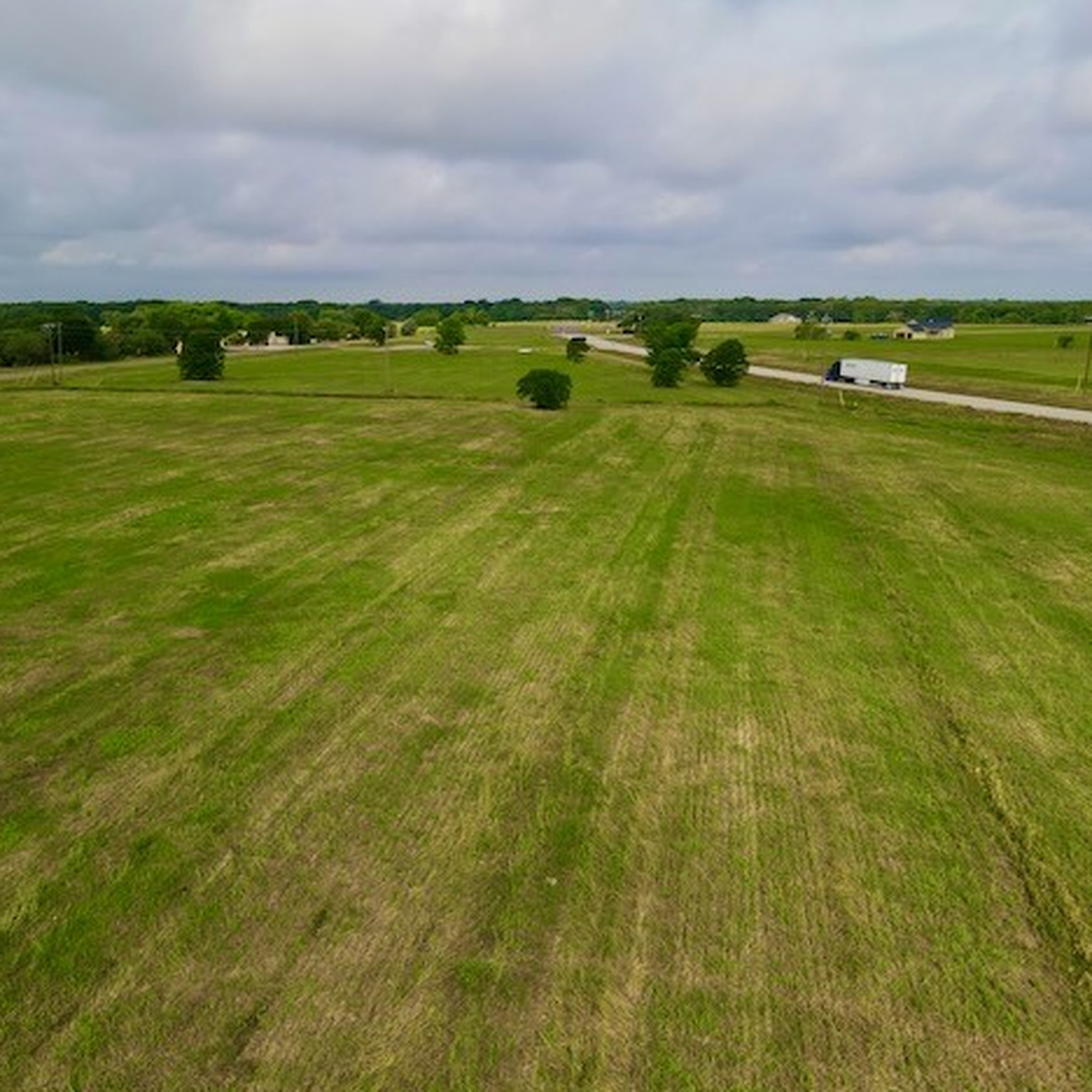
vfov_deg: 55.6
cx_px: 436
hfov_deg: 55.2
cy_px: 551
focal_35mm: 29
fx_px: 1035
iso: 100
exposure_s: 1/725
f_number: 2.8
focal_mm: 4.5
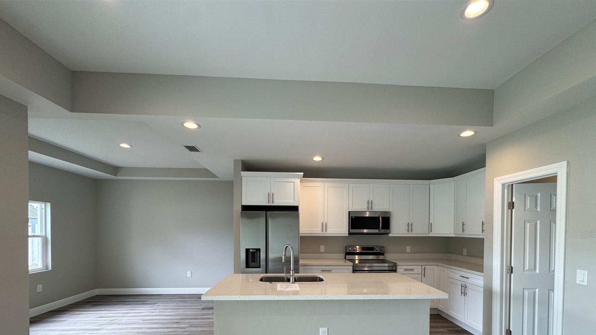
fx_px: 253
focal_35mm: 16
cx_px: 305
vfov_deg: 64.6
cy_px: 234
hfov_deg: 99.3
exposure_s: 1/120
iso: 100
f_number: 2.2
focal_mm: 2.22
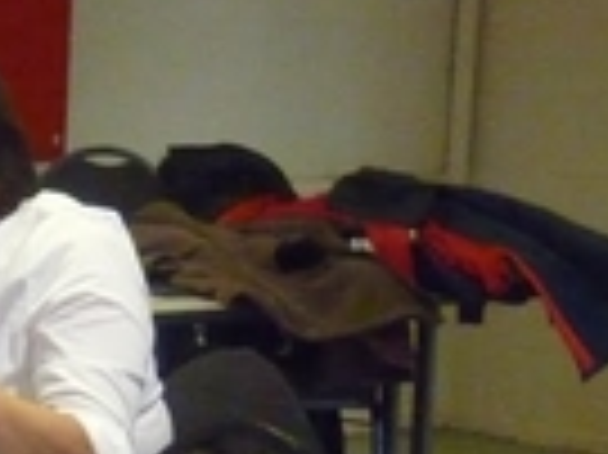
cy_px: 423
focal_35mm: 187
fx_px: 3282
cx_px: -356
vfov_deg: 7.9
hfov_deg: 10.2
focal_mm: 7.4
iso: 800
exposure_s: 1/30
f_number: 3.1
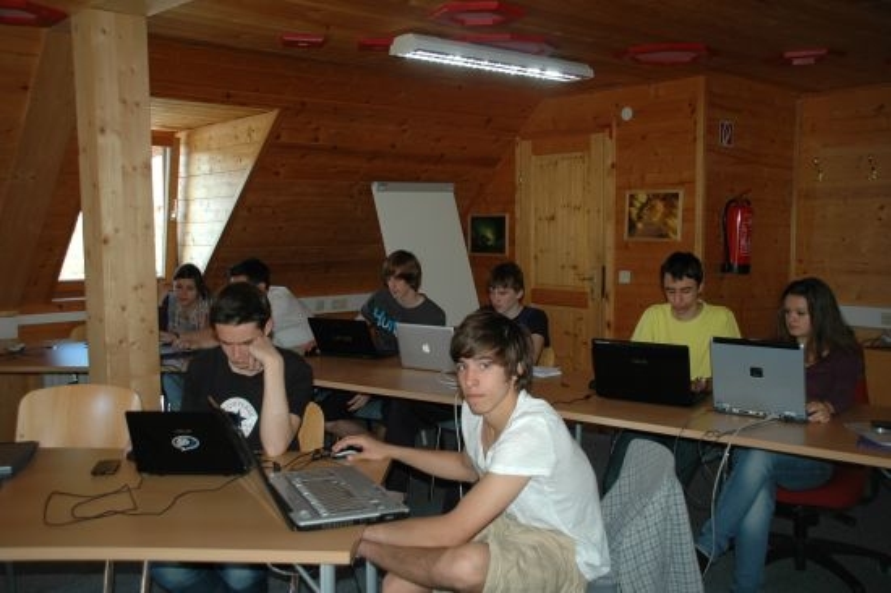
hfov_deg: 53.2
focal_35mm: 36
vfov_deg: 36.8
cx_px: 446
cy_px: 296
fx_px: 890
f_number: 4
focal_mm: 24
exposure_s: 1/60
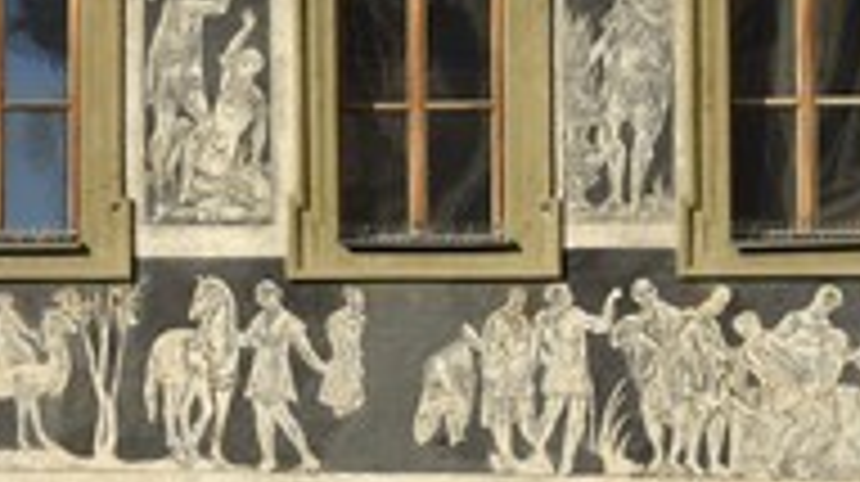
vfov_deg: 4.0
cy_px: 518
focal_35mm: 300
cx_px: -18
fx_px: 6834
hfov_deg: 7.2
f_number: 11
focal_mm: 130
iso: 200
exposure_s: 1/250
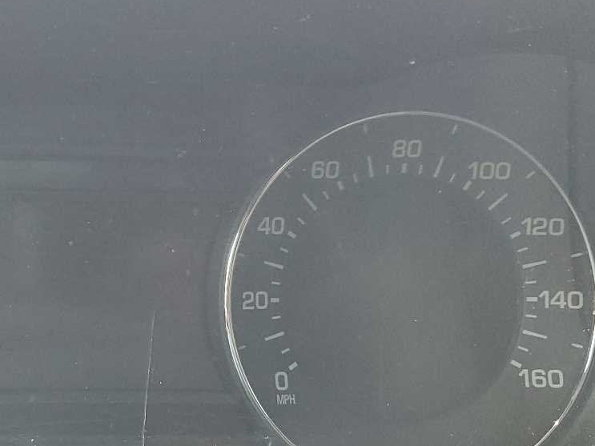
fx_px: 962
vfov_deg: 26.1
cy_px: 227
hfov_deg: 32.7
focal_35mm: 56
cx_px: 64
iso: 147
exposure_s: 1/50
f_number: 1.5
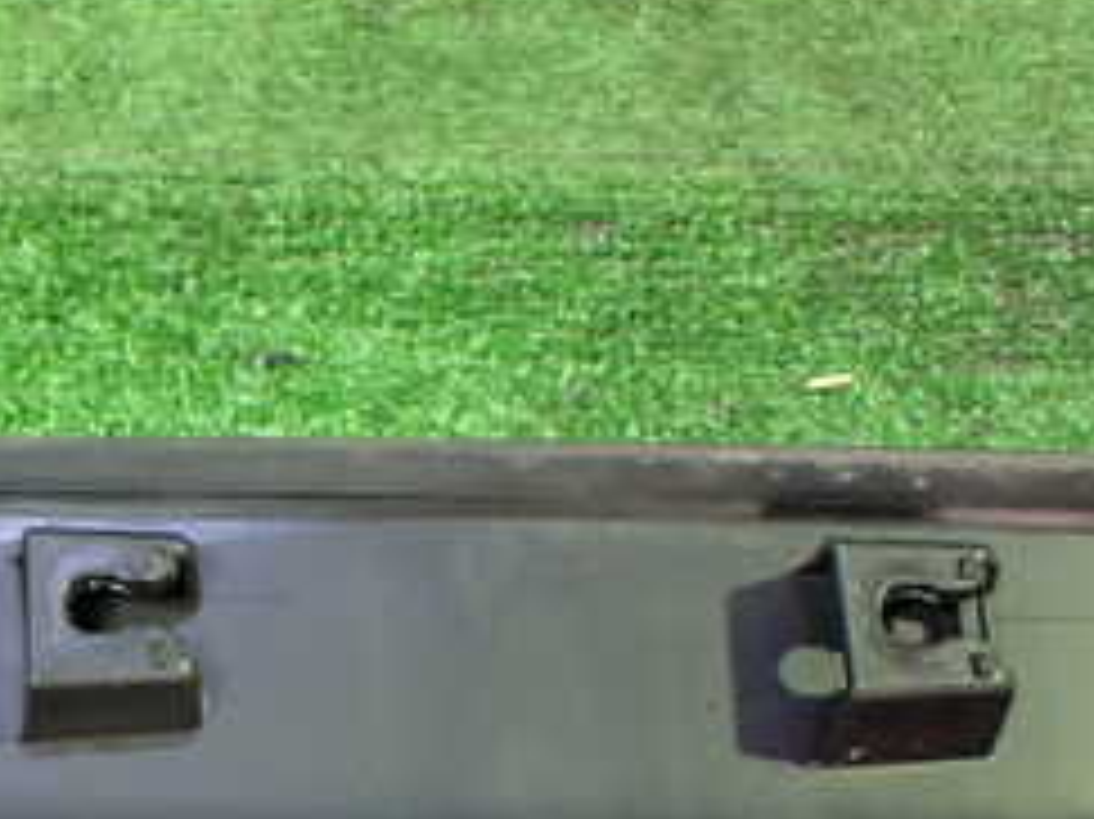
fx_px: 2338
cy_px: 945
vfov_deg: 18.9
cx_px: -32
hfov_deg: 24.9
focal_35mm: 74
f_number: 2.3
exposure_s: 1/40
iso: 800
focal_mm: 5.4
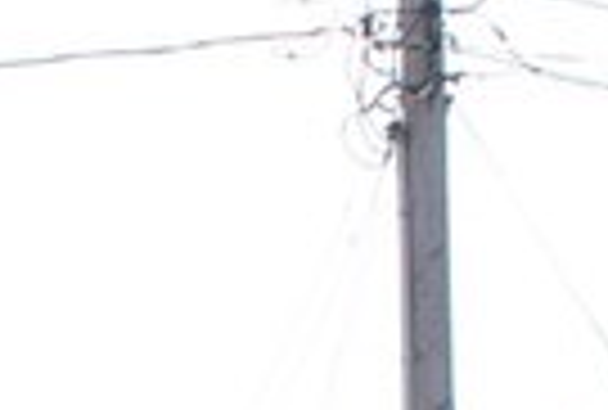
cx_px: -318
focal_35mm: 216
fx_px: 3660
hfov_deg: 9.2
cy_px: 1158
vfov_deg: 6.0
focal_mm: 18
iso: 100
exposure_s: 1/200
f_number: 9
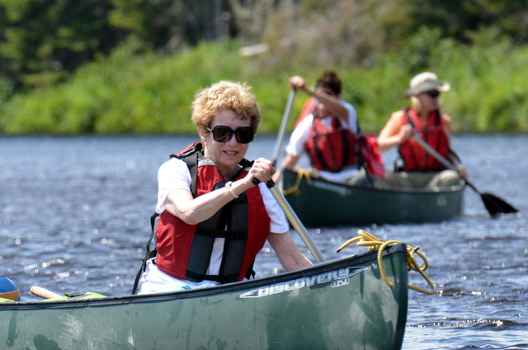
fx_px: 7026
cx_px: 120
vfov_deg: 2.9
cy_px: 245
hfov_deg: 4.3
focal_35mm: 480
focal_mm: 200
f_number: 5
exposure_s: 1/1250
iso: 400
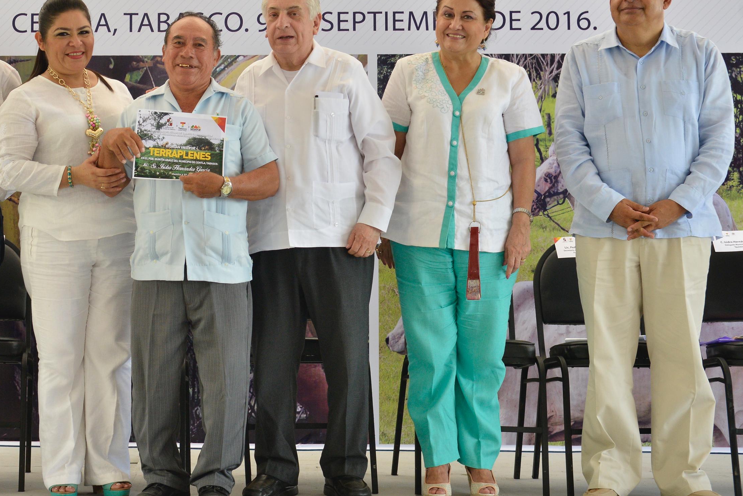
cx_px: 171
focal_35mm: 75
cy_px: 147
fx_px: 1548
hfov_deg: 26.6
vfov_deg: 18.1
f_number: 5.6
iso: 1000
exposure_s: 1/250
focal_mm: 45
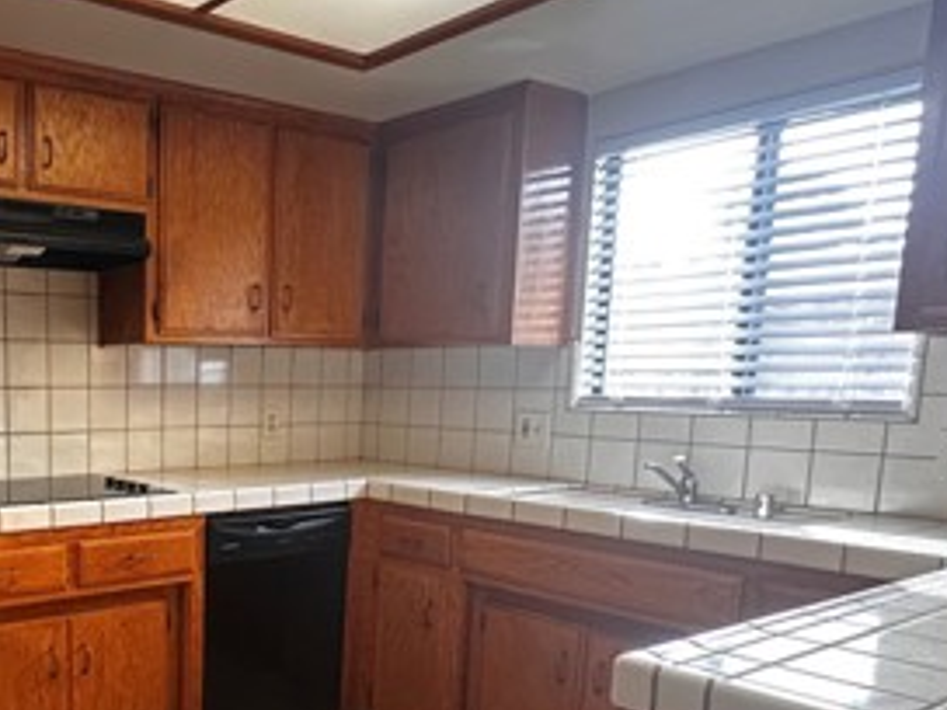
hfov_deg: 49.6
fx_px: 903
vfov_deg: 41.9
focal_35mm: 33
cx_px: 104
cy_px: 512
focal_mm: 2.22
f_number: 2.2
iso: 250
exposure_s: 1/120
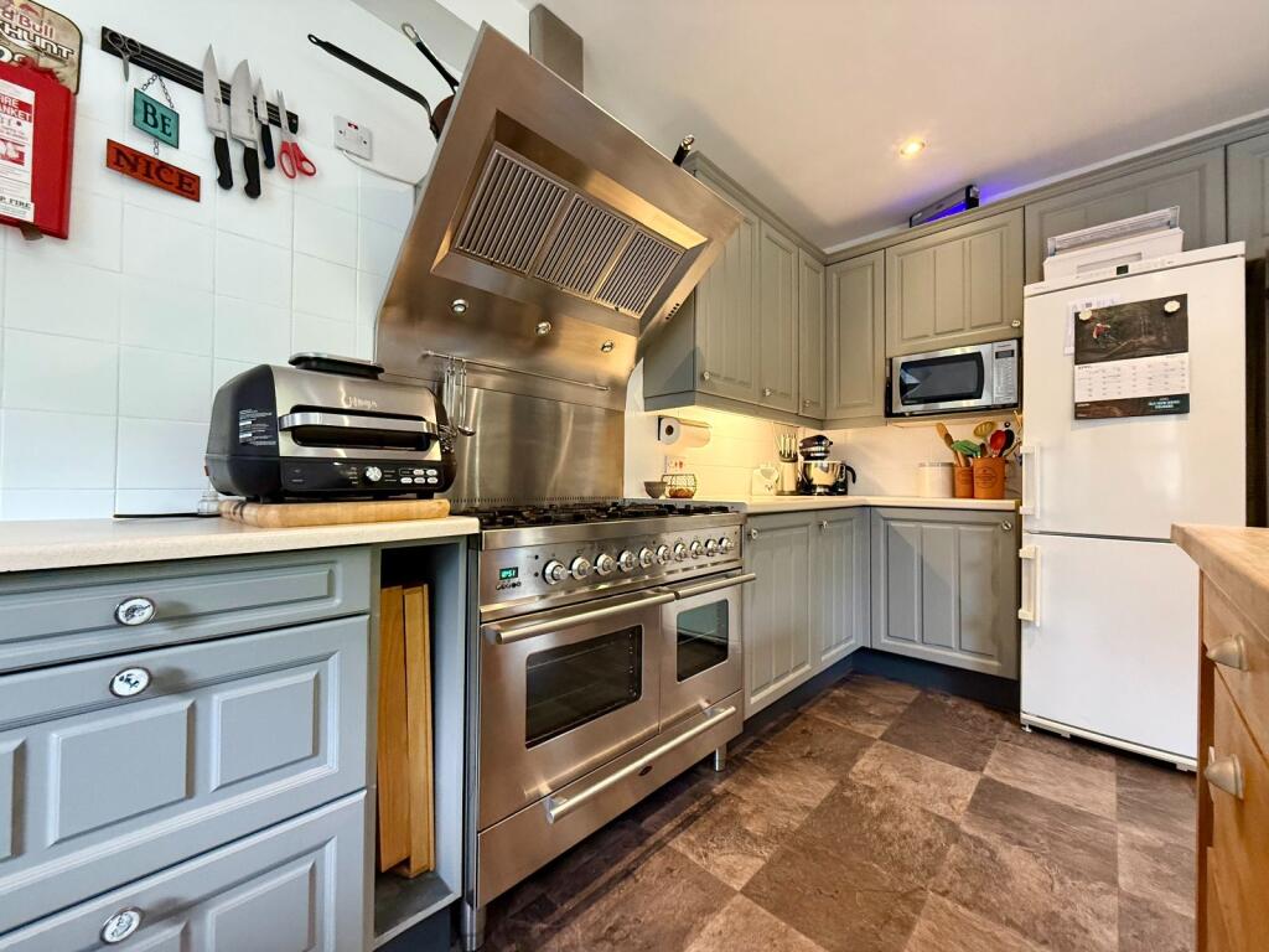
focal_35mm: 14
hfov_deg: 102.1
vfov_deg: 85.7
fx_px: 513
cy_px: 476
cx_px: 634
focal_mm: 2.22
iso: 400
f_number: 2.2
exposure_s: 1/60
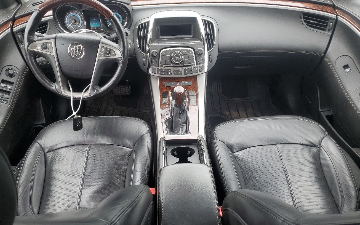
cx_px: 178
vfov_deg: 44.5
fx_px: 275
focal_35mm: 28
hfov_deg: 66.5
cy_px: 118
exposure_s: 1/123
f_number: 1.5
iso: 50
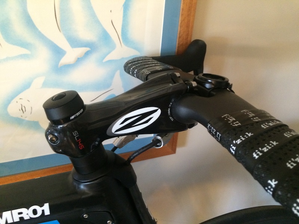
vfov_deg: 48.2
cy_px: 112
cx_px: 150
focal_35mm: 29
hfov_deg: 61.7
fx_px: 250
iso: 320
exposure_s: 1/15
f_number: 2.2
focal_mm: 4.15
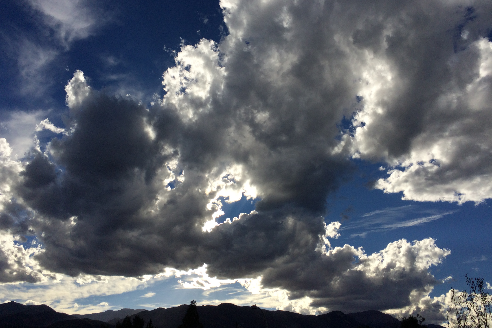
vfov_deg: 42.3
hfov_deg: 60.3
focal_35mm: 31
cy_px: 146
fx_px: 424
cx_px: 242
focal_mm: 4.15
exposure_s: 1/5882
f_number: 2.2
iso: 32
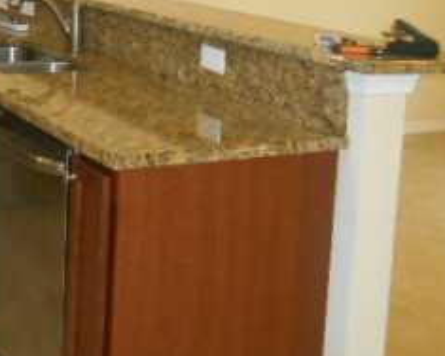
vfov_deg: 21.5
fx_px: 909
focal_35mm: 69
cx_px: 11
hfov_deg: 26.2
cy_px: 13
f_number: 3.4
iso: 400
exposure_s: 1/25
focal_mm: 4.7
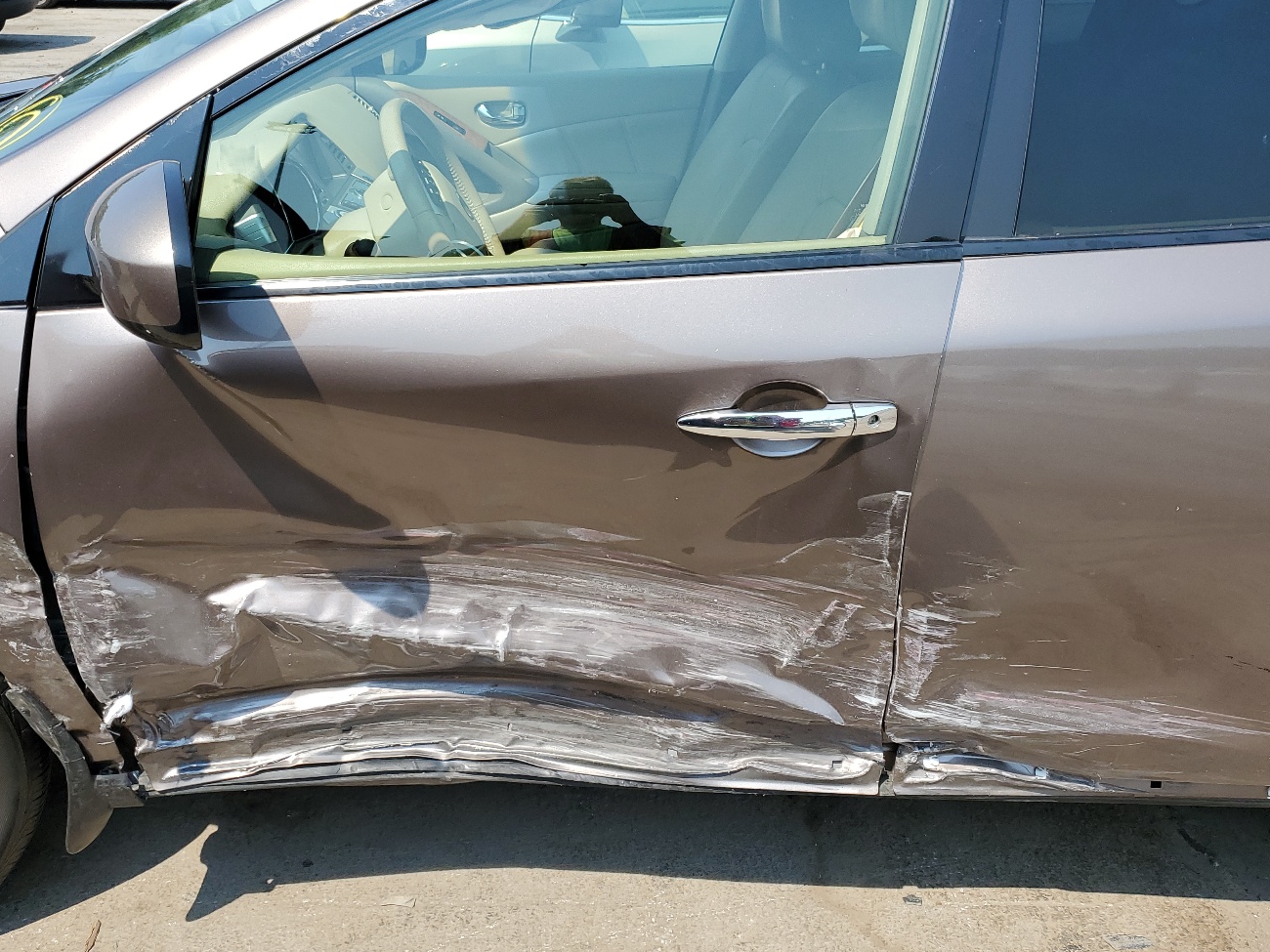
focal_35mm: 32
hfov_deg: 56.7
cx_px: 568
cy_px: 385
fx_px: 1174
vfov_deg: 44.0
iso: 50
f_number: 1.5
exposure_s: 1/1667
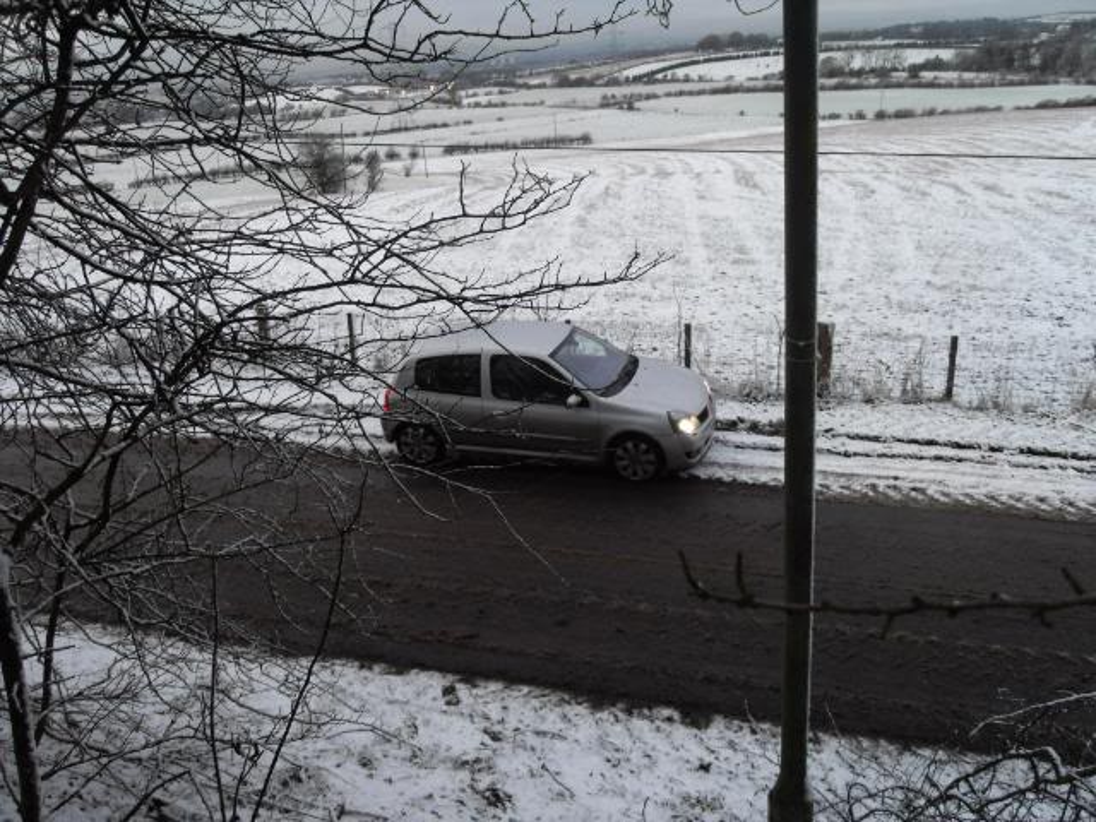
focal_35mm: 28
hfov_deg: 63.4
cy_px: 411
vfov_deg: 49.7
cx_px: 548
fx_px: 887
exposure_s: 1/45
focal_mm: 6
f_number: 2.8
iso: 200
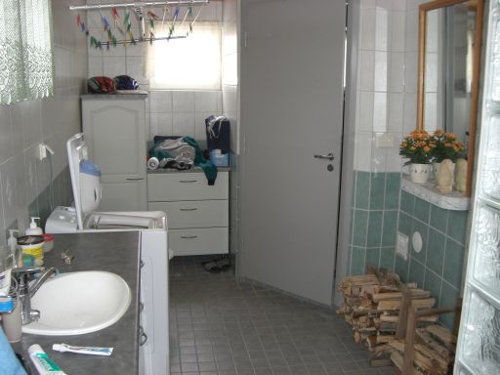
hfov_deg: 49.0
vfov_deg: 37.7
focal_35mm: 38
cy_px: 188
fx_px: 549
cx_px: 250
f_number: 2.7
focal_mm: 6.2
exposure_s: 1/60
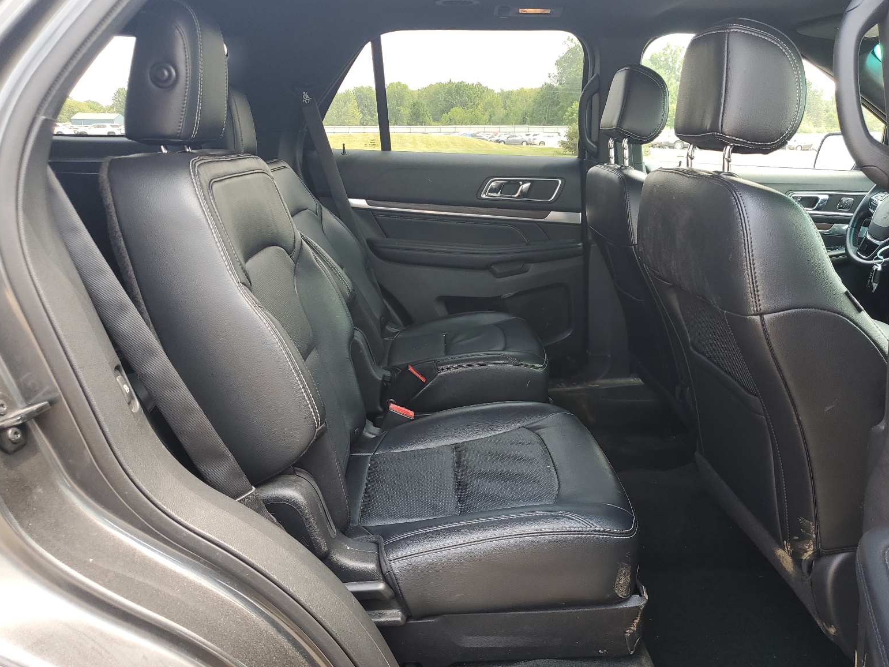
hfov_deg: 65.3
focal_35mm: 27
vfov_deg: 51.4
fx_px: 693
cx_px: 456
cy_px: 336
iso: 50
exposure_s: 1/132
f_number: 1.5
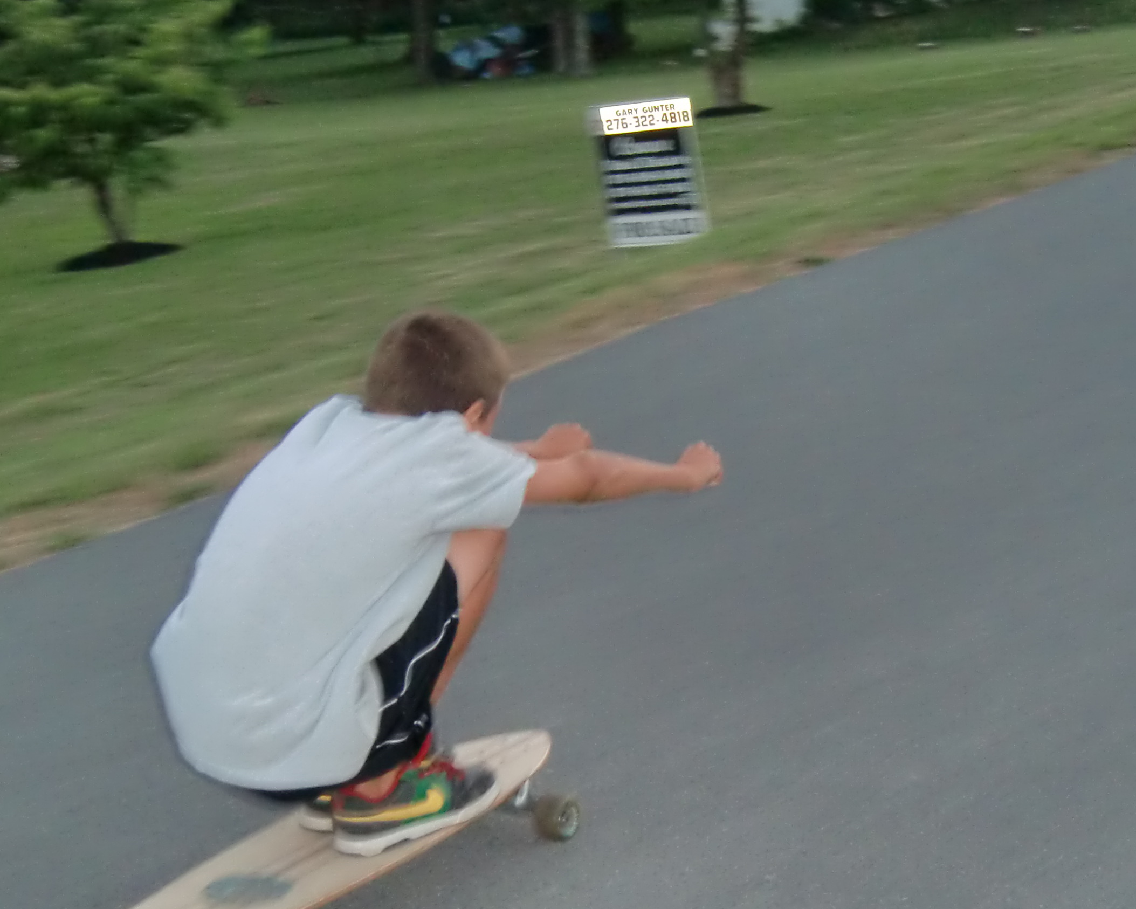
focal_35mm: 63
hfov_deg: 30.0
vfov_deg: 24.1
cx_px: 673
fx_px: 2118
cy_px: 595
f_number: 3.6
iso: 400
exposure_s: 1/60
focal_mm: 6.1
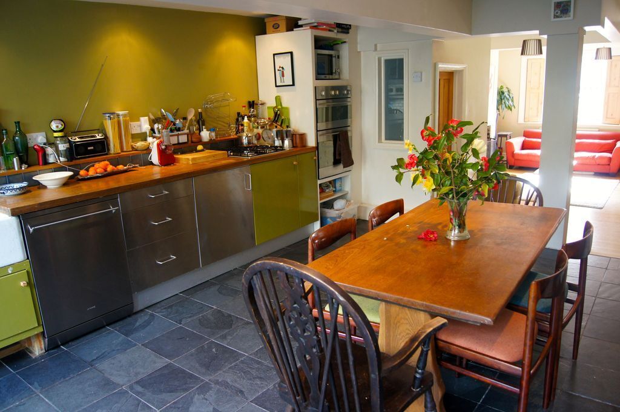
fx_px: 464
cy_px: 206
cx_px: 310
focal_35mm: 27
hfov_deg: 67.4
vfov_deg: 47.8
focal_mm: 18
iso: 500
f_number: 3.5
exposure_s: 1/30
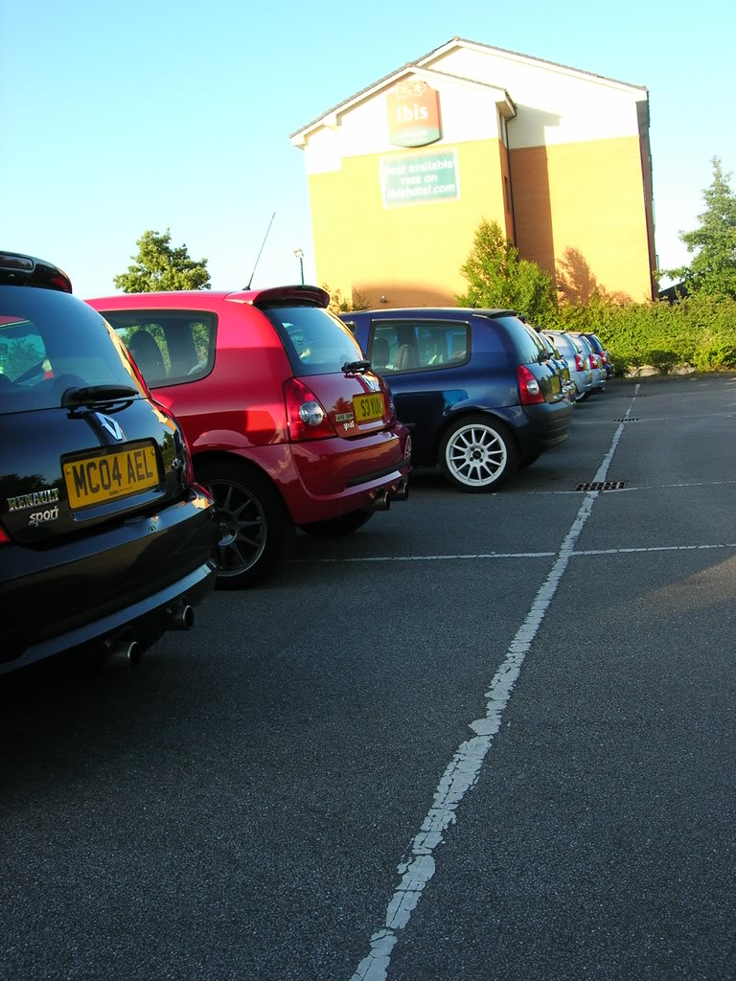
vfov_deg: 49.0
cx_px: 368
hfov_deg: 37.7
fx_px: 1077
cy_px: 490
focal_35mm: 38
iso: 64
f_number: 4.8
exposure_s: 1/145
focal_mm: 7.8
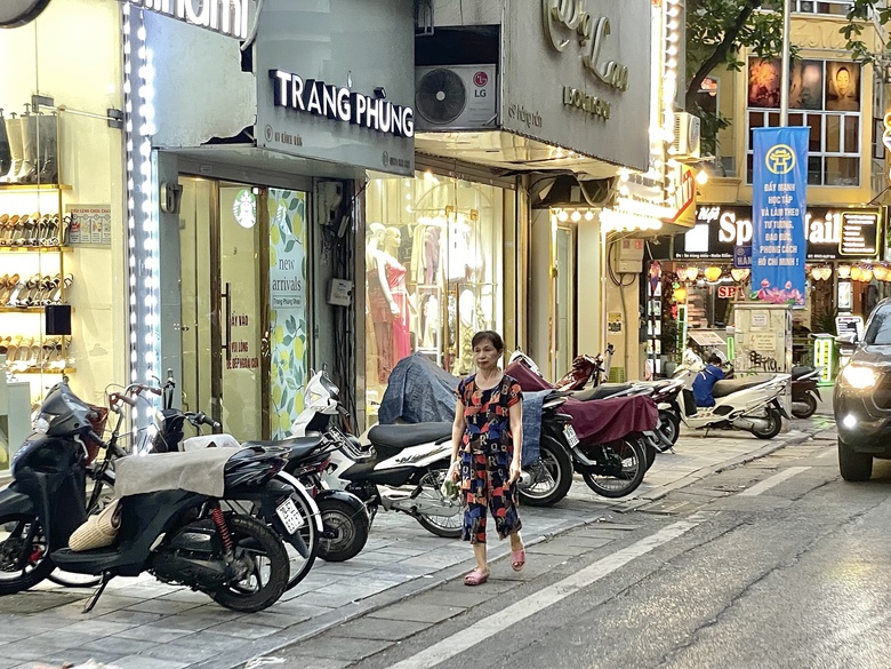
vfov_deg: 28.0
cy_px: 334
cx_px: 446
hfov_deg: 36.8
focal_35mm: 52
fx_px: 1338
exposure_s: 1/100
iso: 160
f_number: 2
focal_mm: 6
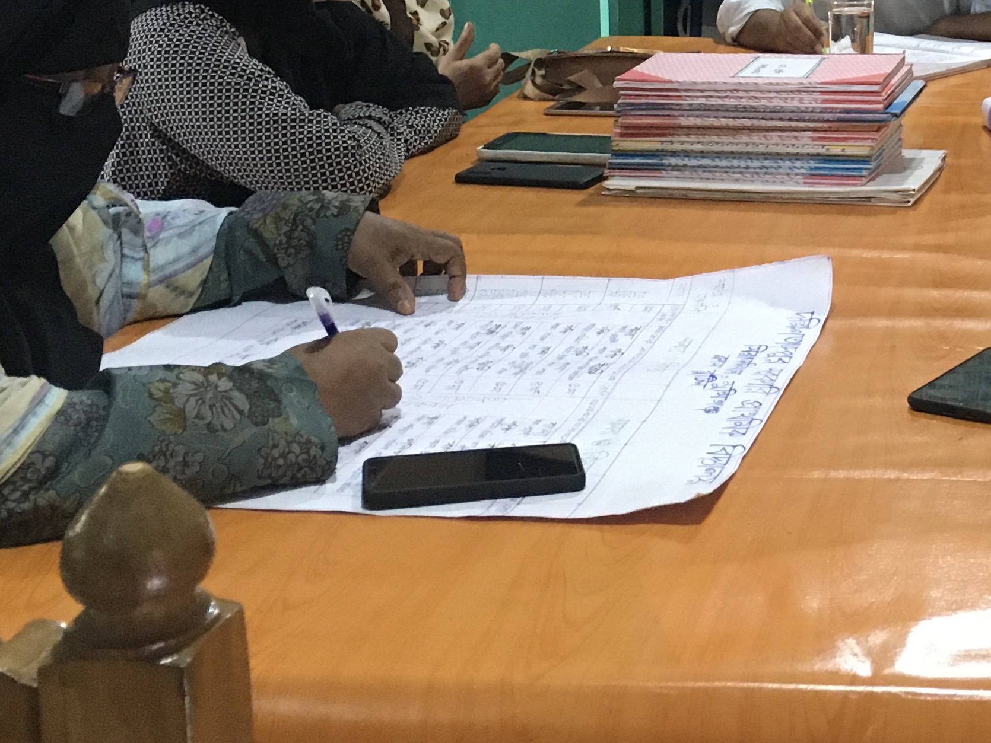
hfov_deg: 26.5
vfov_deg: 20.4
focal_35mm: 70
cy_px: 8
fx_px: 2004
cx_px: 952
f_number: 2.2
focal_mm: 4.15
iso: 200
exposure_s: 1/25
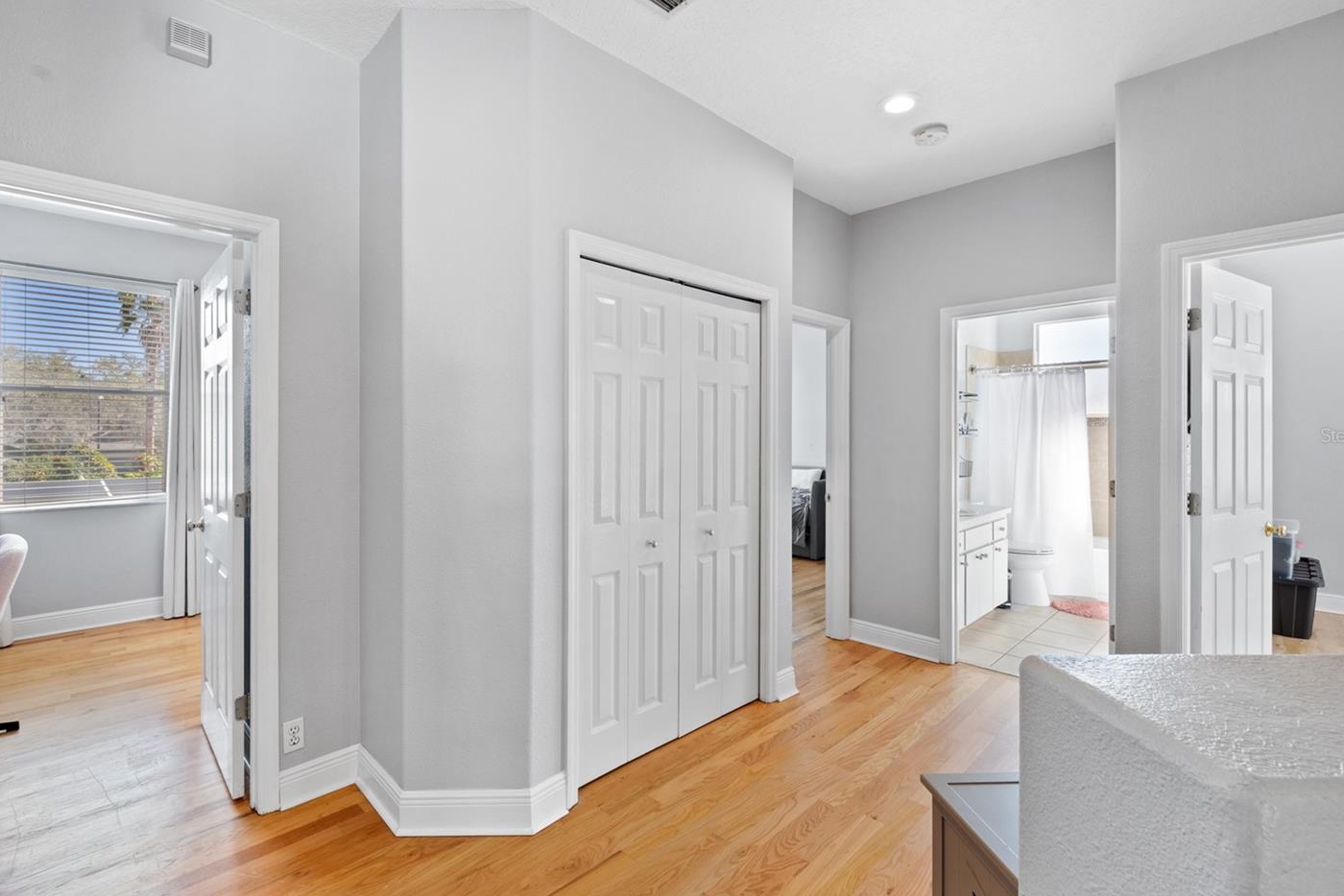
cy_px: 435
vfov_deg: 73.8
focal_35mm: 16
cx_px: 638
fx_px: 597
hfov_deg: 96.6
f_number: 9
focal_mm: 14
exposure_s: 1/4
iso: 250
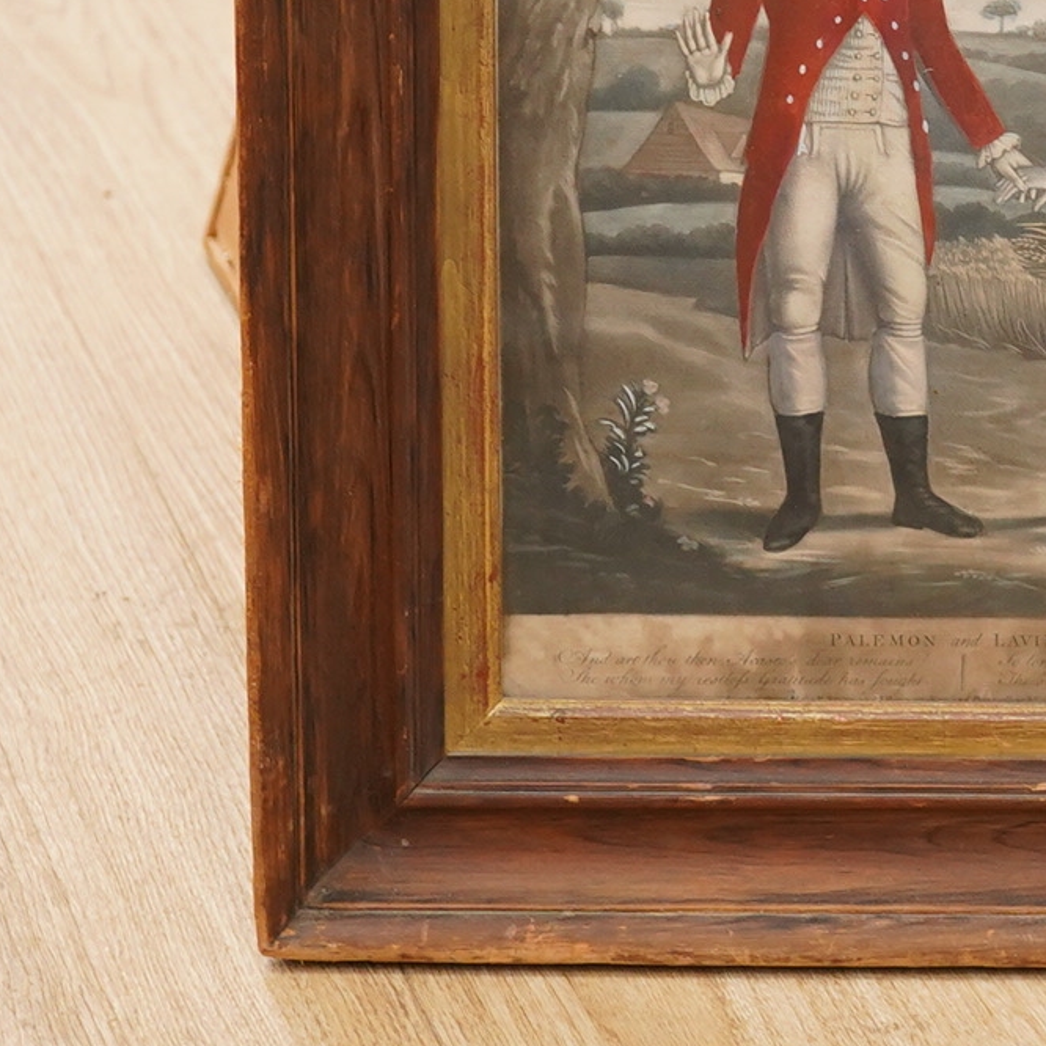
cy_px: 53
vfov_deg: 15.2
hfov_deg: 15.2
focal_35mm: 113
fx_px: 3863
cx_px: 1021
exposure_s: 1/125
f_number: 3.5
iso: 1250
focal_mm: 30
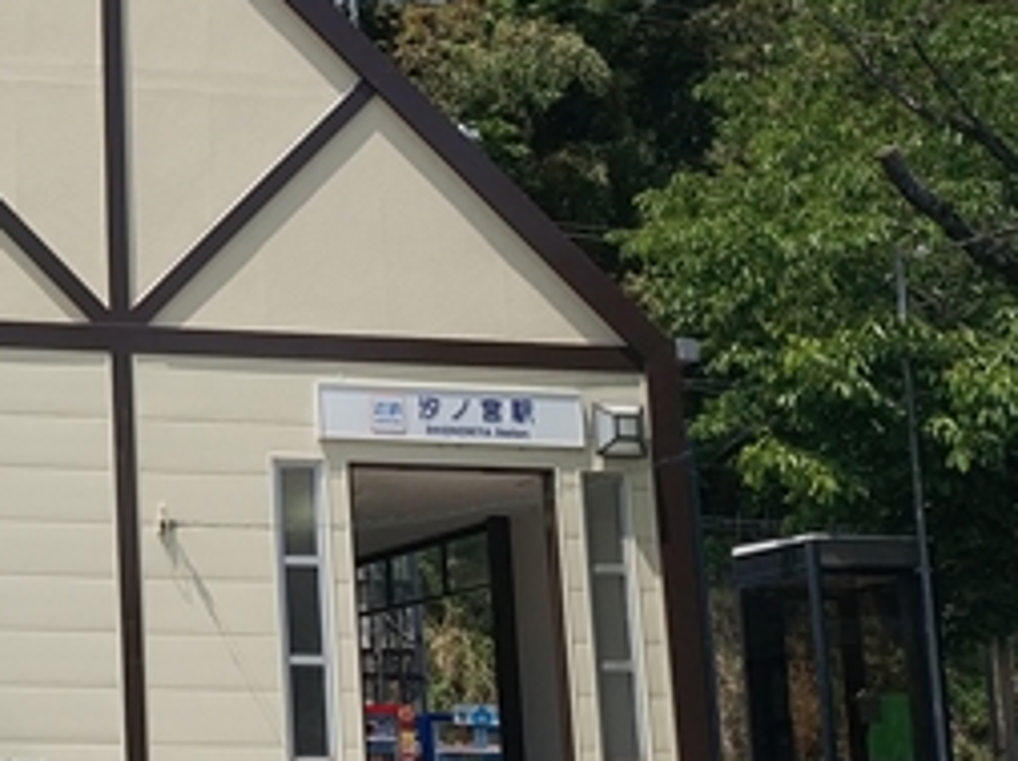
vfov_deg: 19.3
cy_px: 306
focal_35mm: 76
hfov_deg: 23.7
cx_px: -165
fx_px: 2232
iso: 101
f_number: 2
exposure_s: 1/1739
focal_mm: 4.5
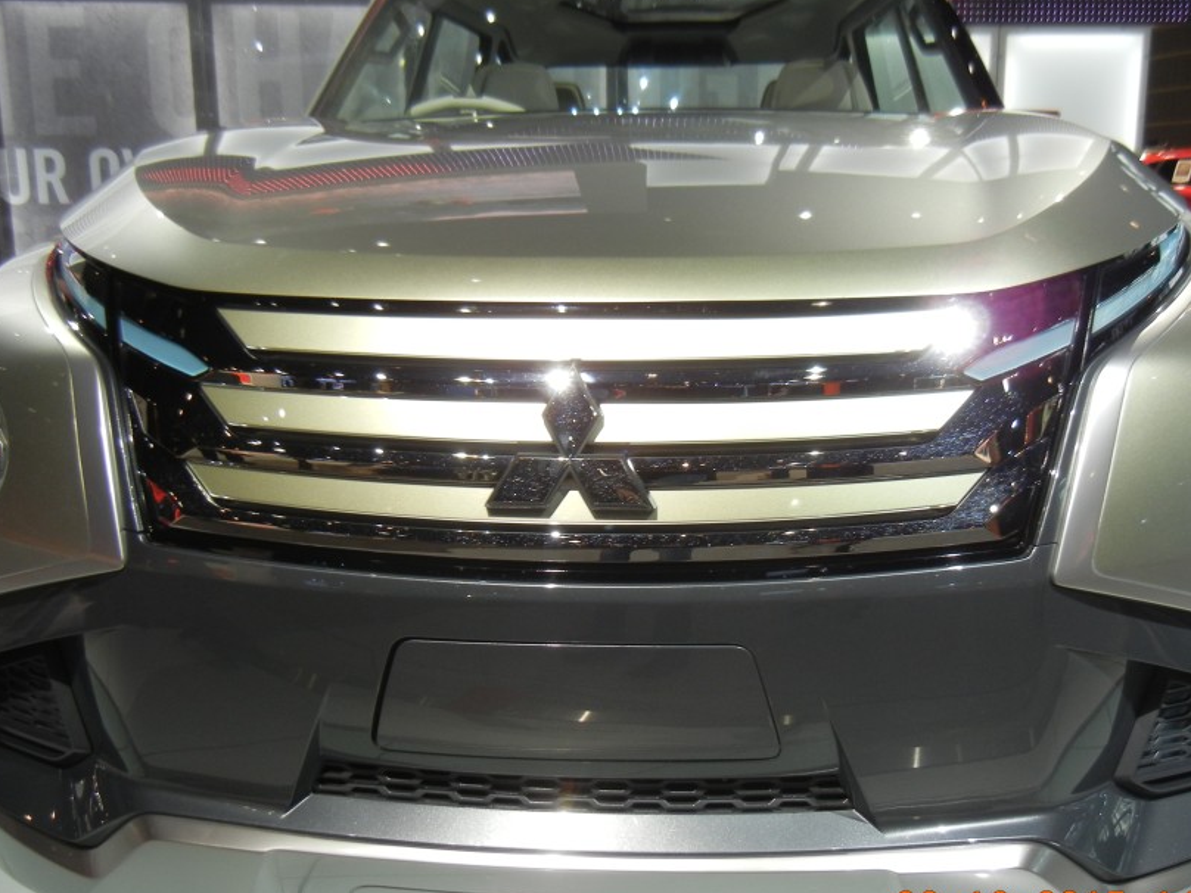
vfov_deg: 37.7
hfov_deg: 49.0
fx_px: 1307
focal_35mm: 38
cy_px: 461
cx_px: 604
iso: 160
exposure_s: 1/86.4
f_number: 3.5
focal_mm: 5.4
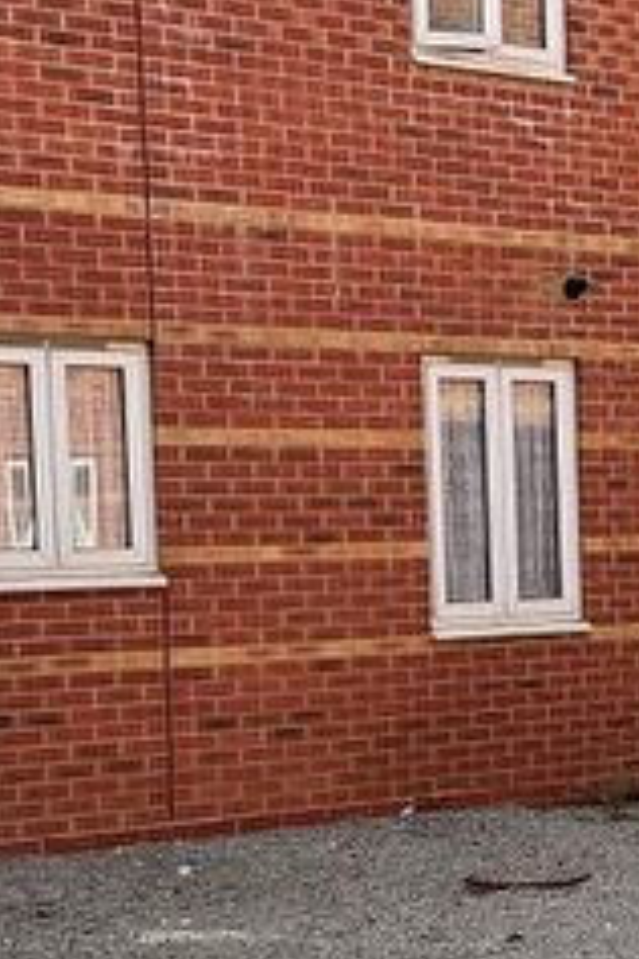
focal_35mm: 89
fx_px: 2369
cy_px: 662
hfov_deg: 14.7
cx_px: 817
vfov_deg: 22.7
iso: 16
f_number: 1.8
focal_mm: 3
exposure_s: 1/944
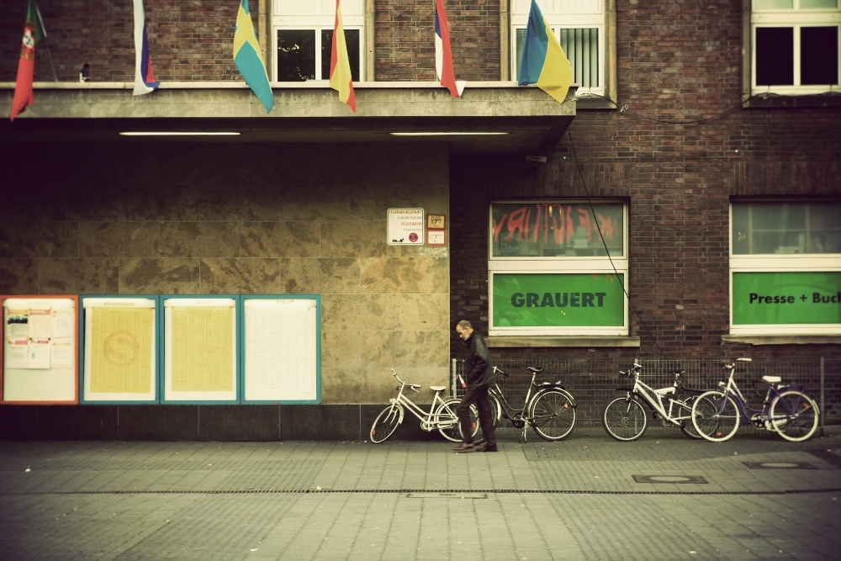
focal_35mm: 82
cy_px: 280
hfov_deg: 24.8
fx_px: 1916
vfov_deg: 16.7
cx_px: 420
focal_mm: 55
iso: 400
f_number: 5.6
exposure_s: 1/100
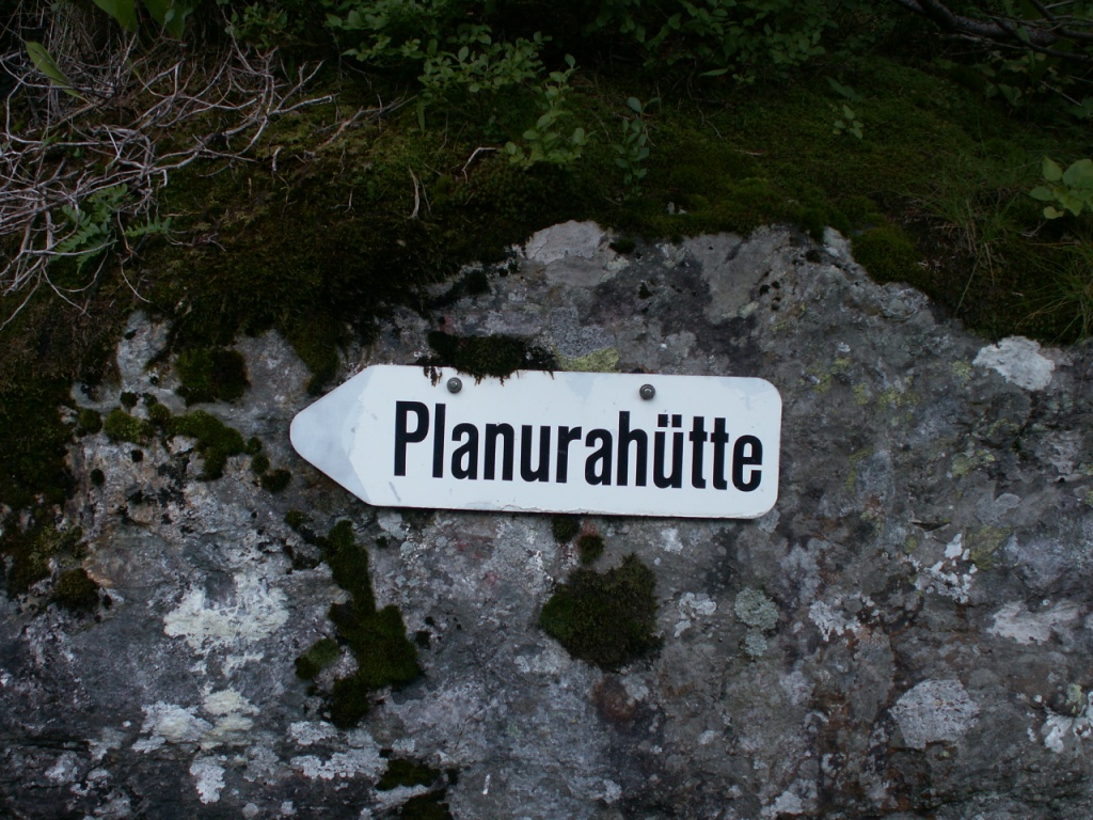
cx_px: 546
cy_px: 410
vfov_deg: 30.3
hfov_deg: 39.7
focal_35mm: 48
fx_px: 1516
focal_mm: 8.03
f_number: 3.5
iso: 50
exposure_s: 1/50
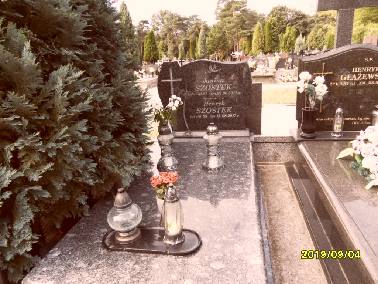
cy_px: 142
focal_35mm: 24
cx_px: 189
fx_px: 262
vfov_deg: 56.8
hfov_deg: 71.6
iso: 80
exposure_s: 1/180
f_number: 3.2
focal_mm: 3.9
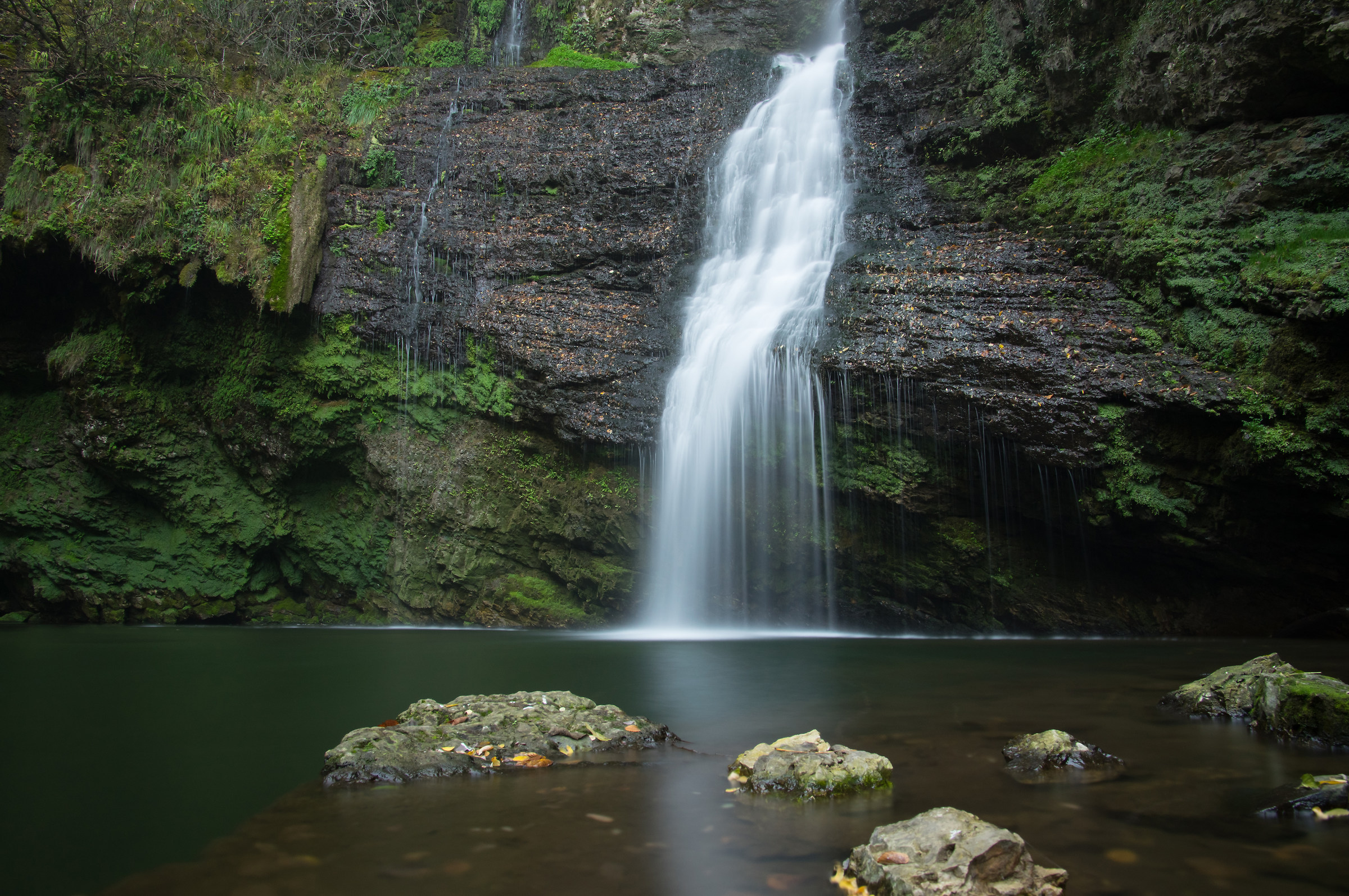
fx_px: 898
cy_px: 448
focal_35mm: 24
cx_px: 674
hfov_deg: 73.8
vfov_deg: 53.0
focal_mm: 16
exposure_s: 20
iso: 200
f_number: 8
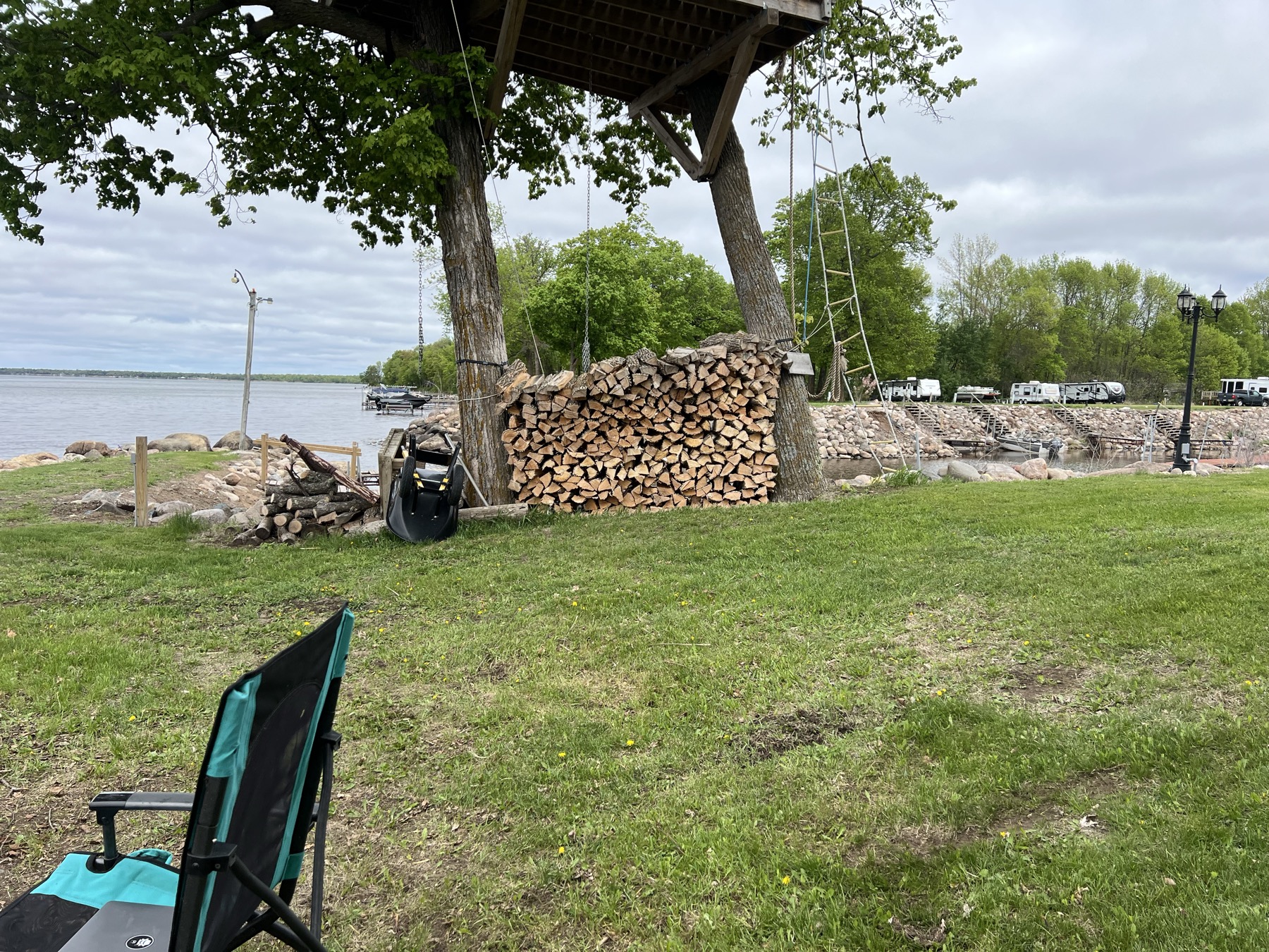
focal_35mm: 26
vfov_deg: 53.1
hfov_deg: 67.3
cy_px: 476
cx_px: 634
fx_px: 953
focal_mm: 5.7
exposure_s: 1/2841
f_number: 1.5
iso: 50
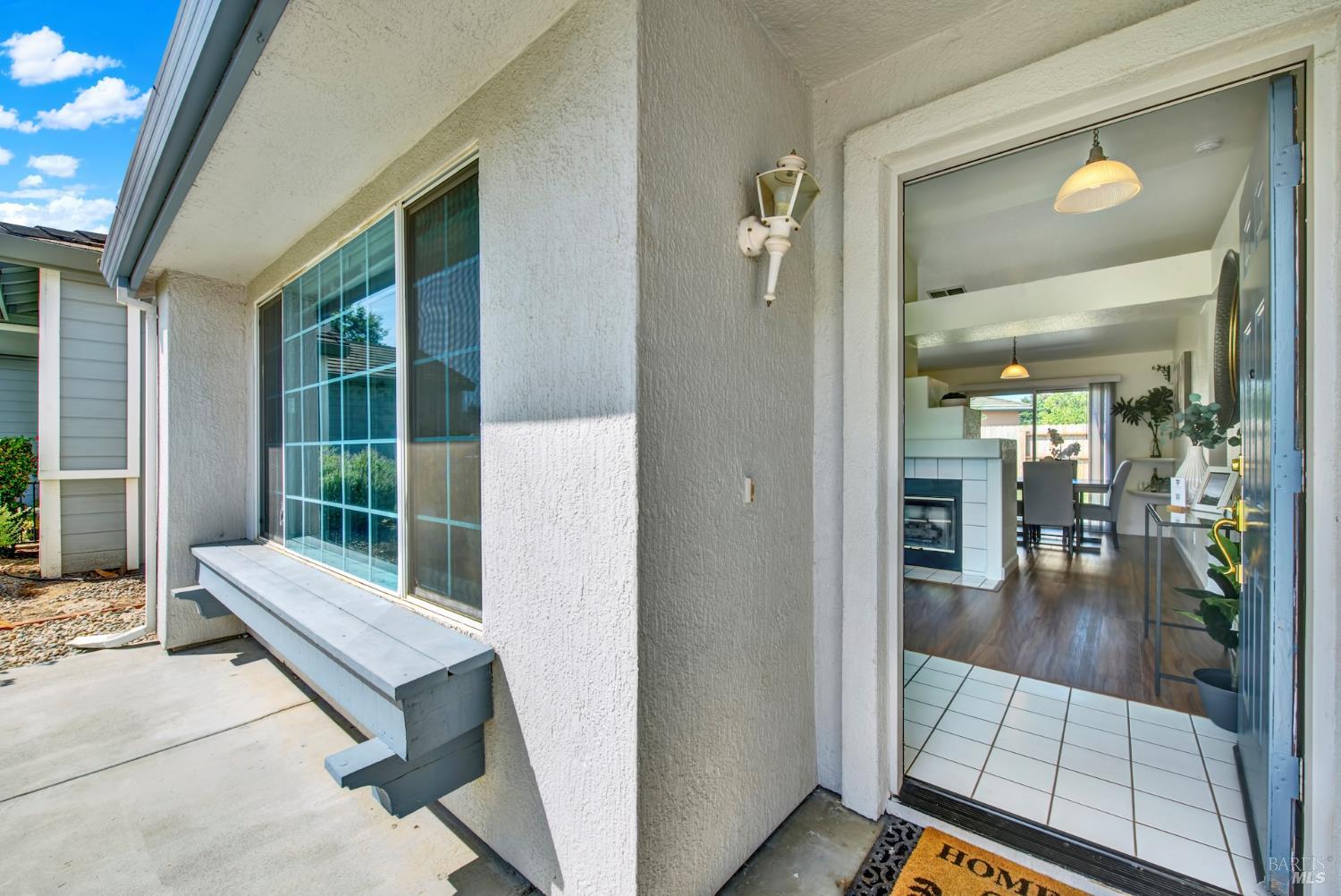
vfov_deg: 81.3
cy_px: 448
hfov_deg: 104.2
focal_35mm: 14
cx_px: 670
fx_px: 522
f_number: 14
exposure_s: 1/50
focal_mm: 14
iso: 100
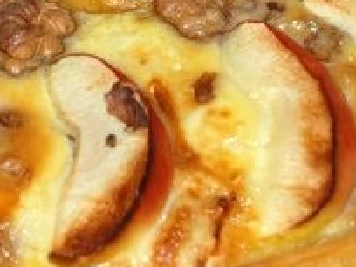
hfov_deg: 6.7
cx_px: 87
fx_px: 3034
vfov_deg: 5.0
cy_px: -56
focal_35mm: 295
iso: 160
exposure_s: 1/60
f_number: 5
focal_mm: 52
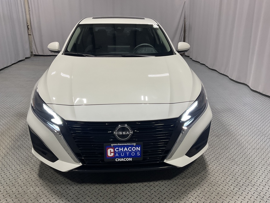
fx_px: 234
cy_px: 99
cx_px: 134
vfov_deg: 46.8
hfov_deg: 60.0
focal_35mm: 30
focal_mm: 3
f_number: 1.8
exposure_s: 1/120
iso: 40
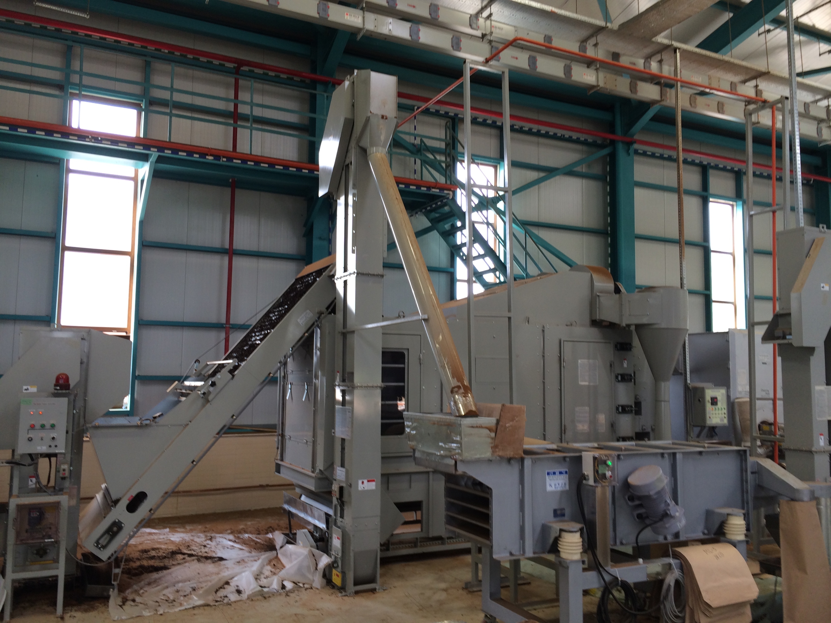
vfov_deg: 48.2
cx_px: 416
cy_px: 312
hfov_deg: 61.7
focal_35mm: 29
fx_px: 696
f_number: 2.2
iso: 40
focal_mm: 4.15
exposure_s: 1/40
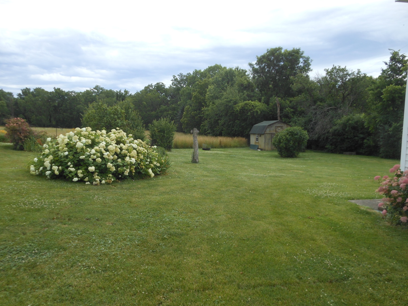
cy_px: 153
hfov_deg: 69.4
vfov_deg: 54.9
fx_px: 295
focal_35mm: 25
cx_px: 204
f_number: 3.2
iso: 80
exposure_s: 1/200
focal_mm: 4.5
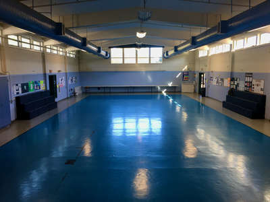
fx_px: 226
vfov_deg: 48.2
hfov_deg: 61.7
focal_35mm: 29
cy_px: 101
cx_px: 135
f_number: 2.2
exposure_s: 1/40
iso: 25
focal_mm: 4.15
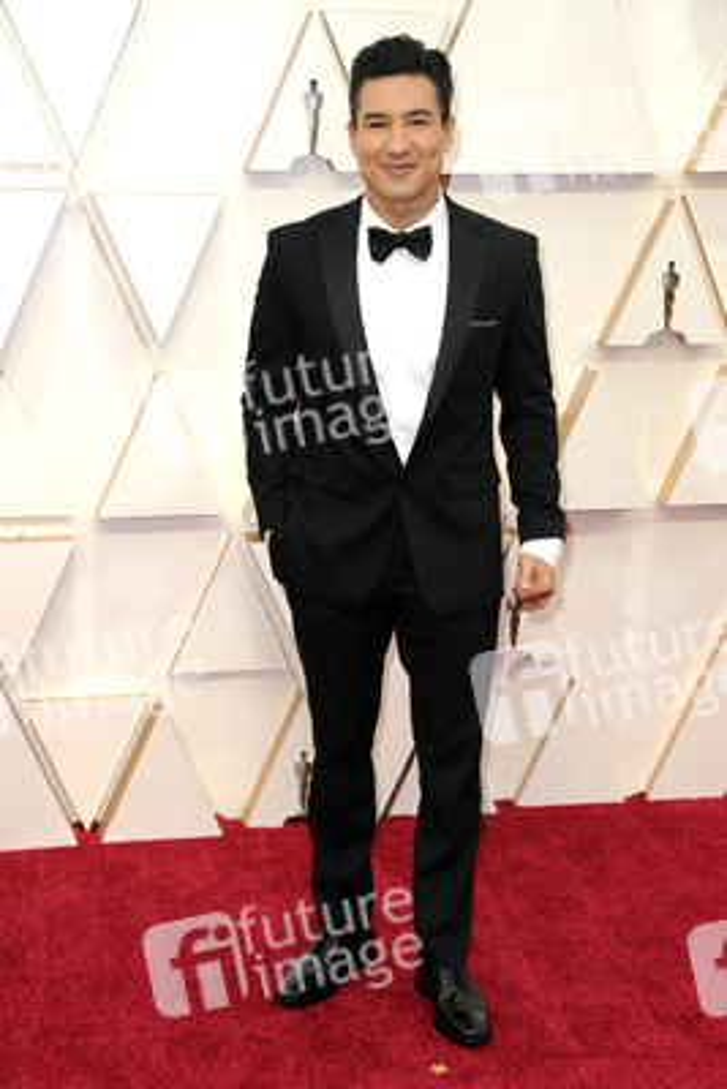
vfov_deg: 32.4
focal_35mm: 62
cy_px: 544
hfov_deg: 21.9
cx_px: 364
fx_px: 1876
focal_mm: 62
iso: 1000
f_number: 6.3
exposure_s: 1/200
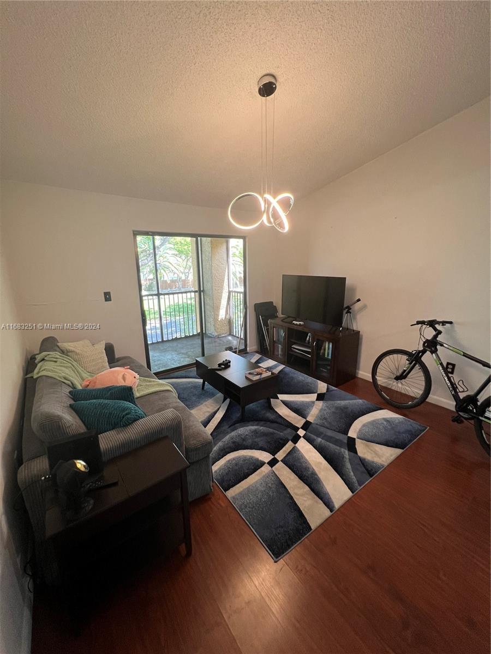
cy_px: 327
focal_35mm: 13
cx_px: 246
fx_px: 246
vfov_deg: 106.2
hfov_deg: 89.9
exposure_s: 1/120
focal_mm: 1.57
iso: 250
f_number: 1.8
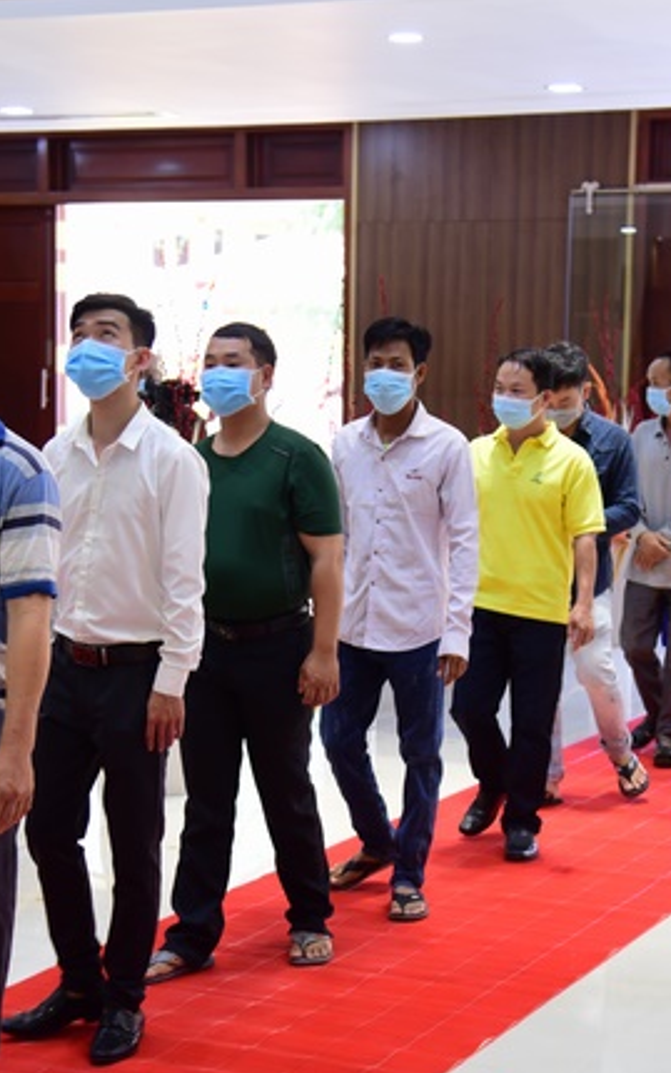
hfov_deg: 16.9
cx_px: 367
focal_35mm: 77
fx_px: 2251
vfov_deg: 26.8
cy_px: 536
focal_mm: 50
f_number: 4
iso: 1000
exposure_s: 1/80
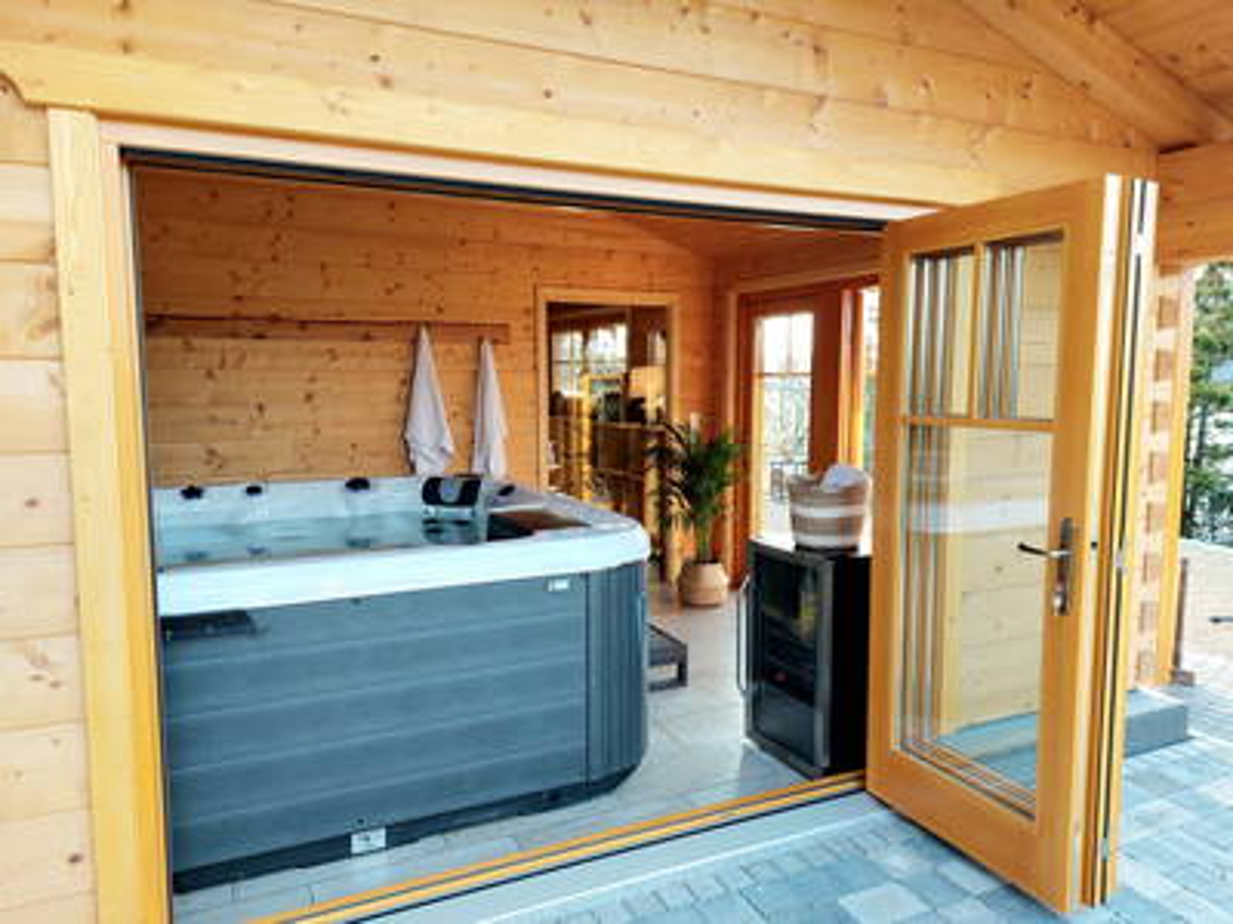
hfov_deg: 71.6
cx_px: 616
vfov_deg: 56.8
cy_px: 462
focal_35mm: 24
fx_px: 855
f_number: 1.8
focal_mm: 5.23
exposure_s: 1/120
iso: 100
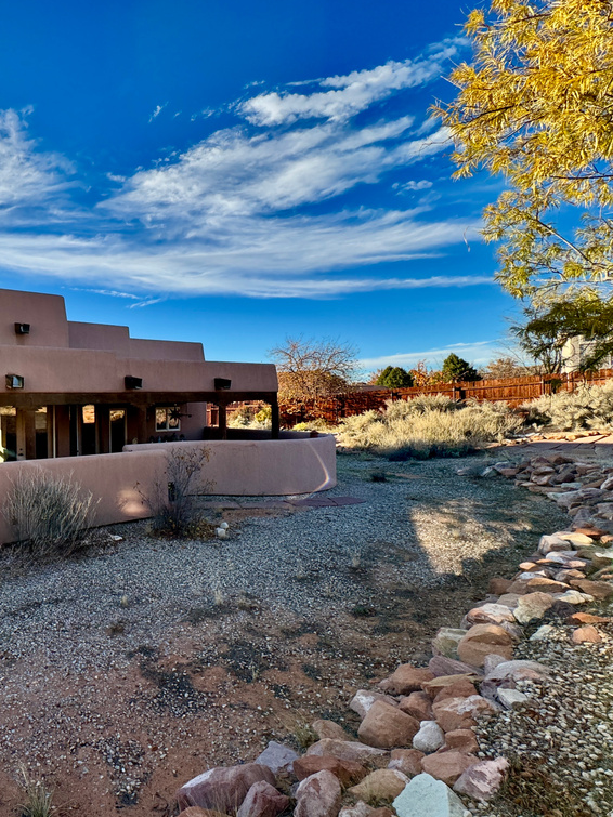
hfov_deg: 59.2
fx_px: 449
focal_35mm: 19
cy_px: 410
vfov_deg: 84.7
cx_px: 69
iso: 40
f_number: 2.2
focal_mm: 2.22
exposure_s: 1/944
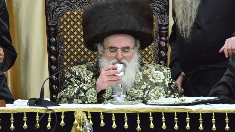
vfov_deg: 1.9
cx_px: 118
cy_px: 56
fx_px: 3926
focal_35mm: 630
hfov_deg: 3.4
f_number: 6.3
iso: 2000
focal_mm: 600
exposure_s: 1/125
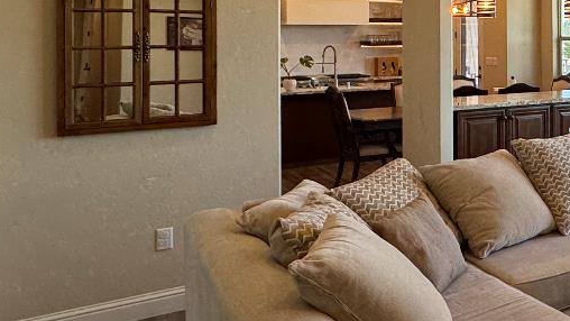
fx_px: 680
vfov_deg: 25.8
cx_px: 627
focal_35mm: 45
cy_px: 38
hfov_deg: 37.9
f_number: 2.2
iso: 50
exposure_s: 1/120
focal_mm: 2.22
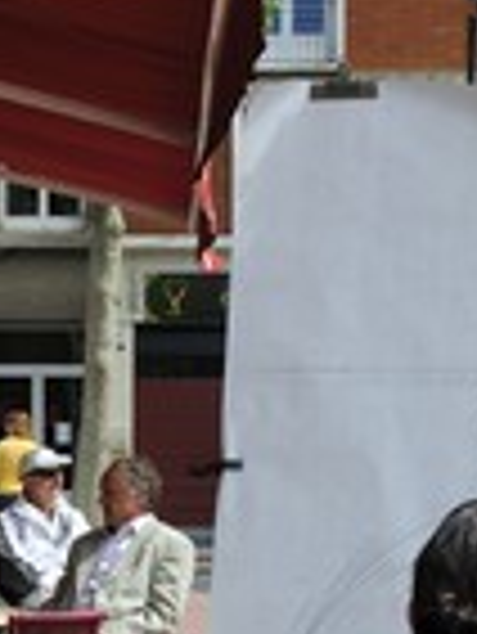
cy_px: 571
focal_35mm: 137
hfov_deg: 10.8
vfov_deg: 14.2
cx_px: 148
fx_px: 2513
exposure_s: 1/250
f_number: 10
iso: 200
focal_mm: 48
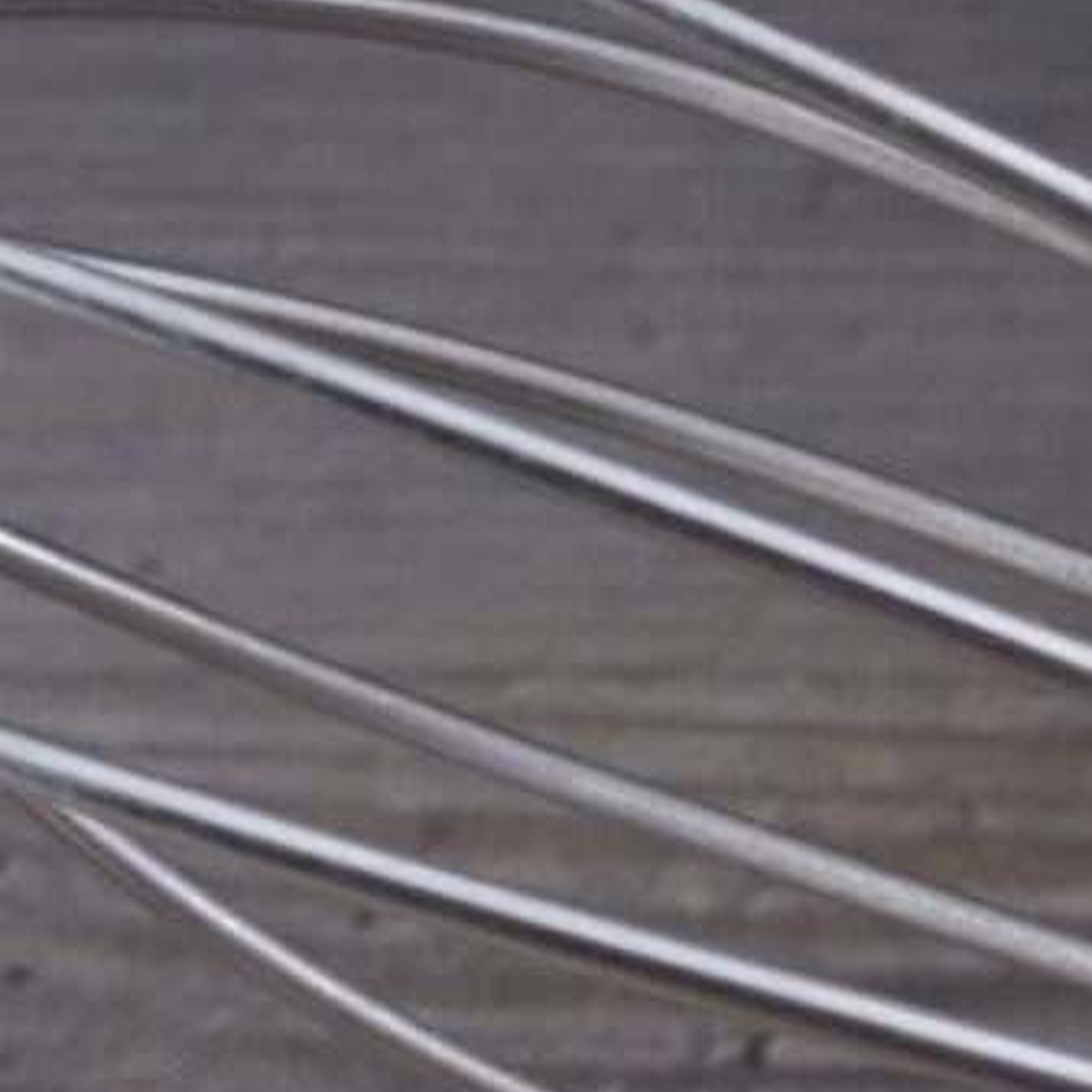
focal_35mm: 291
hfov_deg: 5.6
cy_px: 2494
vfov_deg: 5.8
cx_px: 3224
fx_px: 10386
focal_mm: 30
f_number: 8
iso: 100
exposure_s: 1/15
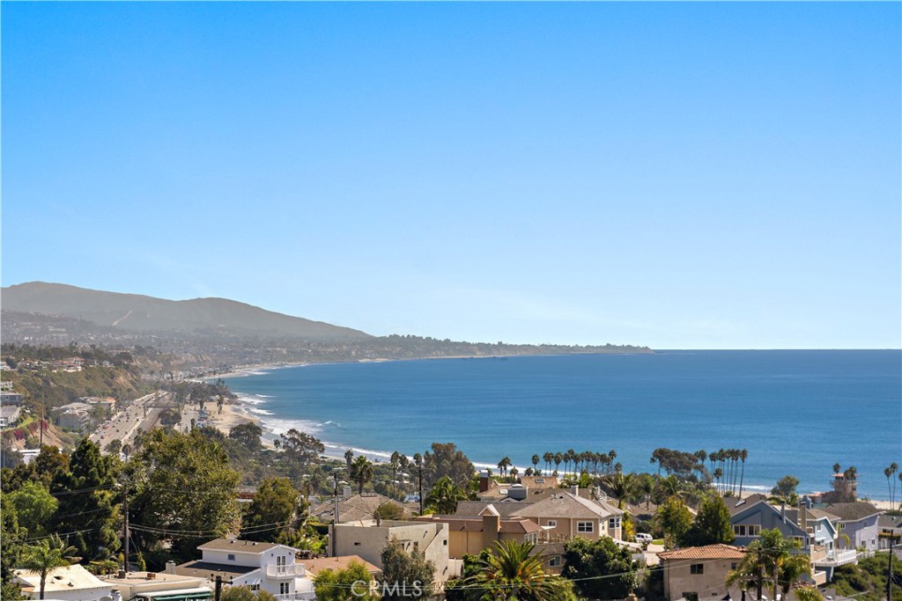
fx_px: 2631
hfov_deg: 19.5
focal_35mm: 105
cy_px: 300
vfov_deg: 13.0
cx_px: 451
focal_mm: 105
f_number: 8
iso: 100
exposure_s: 1/3200
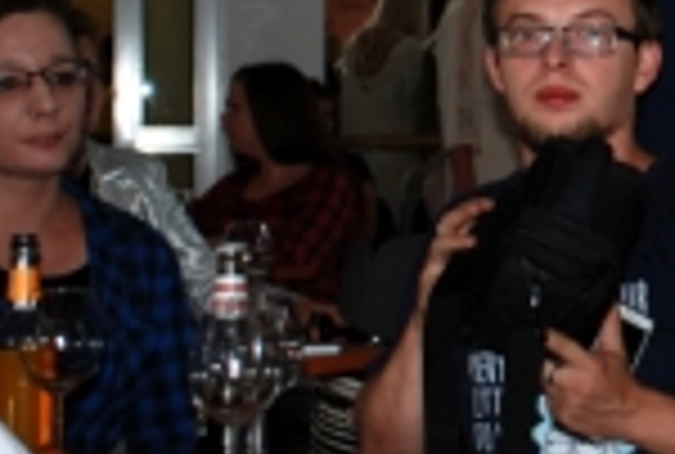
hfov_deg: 12.6
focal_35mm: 156
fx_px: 2943
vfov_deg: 8.8
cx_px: 940
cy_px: 25
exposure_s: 1/60
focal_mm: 35
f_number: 4.5
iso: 200
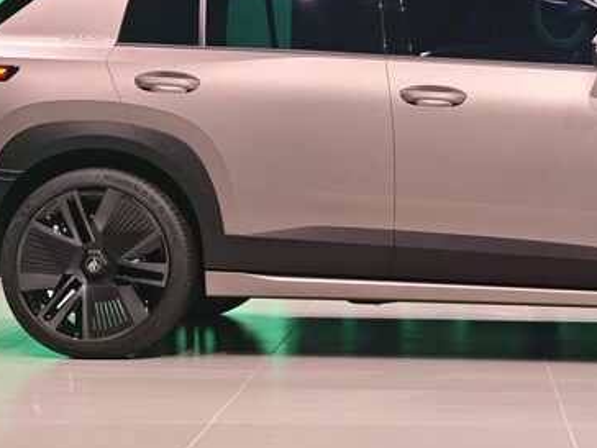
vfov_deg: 13.6
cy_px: 65
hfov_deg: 18.0
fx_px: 1863
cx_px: 494
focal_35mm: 108
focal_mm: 8.72
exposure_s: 1/100
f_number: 1.63
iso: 160
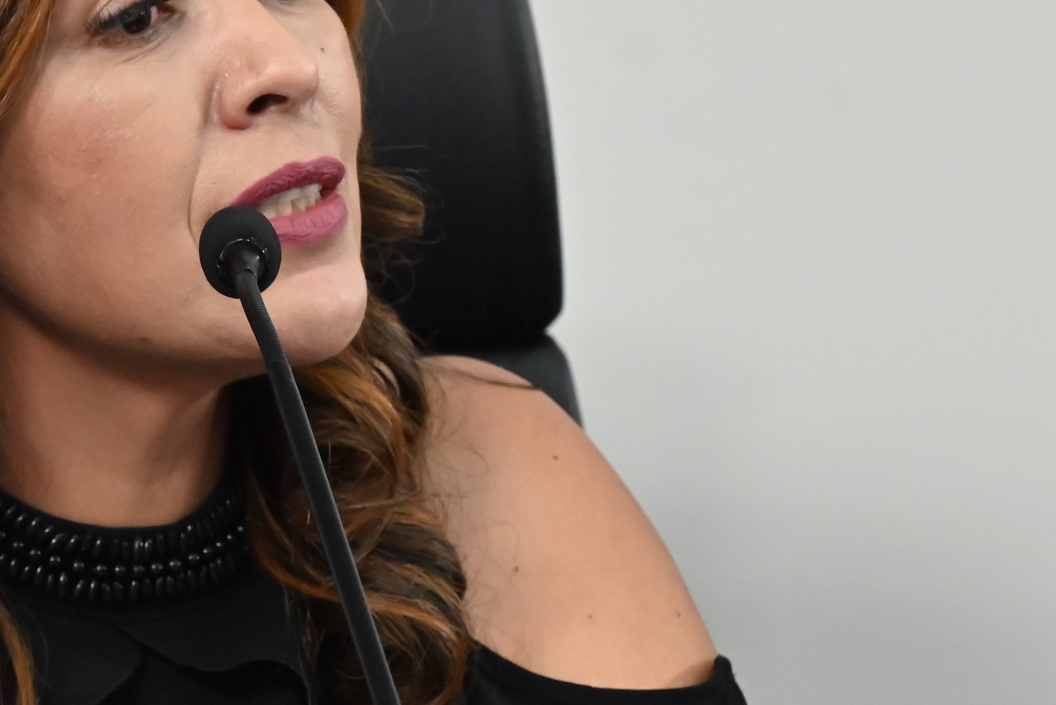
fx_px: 19779
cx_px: 108
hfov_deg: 3.1
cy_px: 491
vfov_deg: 2.0
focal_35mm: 674
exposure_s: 1/250
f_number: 6.3
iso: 3200
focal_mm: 200
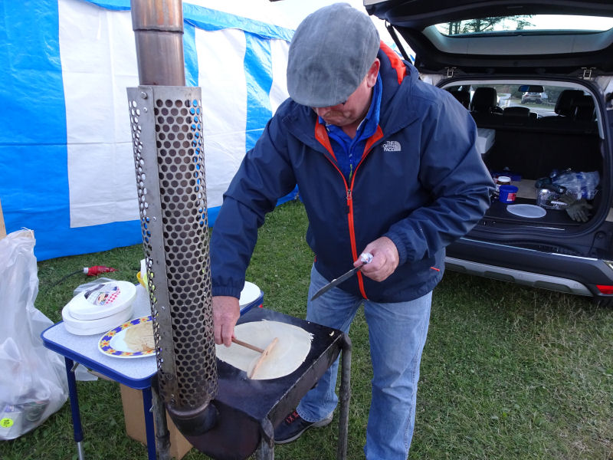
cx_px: 306
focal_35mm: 24
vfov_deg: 56.8
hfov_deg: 71.6
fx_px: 425
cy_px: 230
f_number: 3.5
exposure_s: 1/60
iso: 250
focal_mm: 4.1
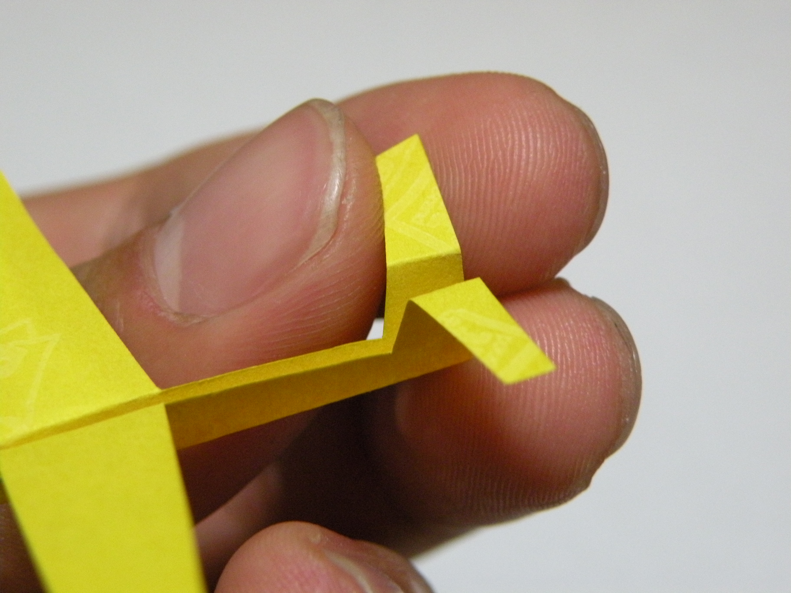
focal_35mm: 67
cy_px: 296
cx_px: 396
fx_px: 1531
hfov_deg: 29.0
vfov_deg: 21.9
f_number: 3.5
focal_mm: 11.9
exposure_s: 1/33.7
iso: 400
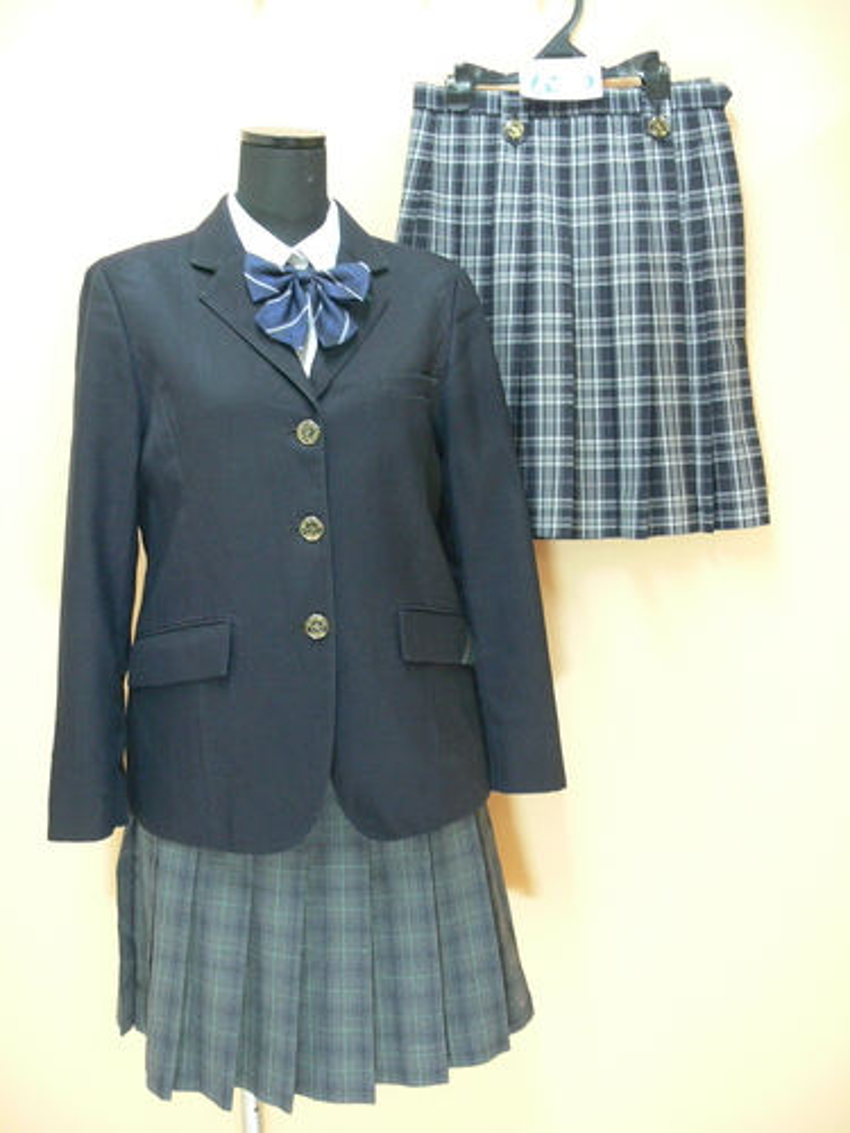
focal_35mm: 35
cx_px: 425
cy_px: 566
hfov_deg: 40.7
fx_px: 1146
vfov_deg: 52.6
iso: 200
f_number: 2.8
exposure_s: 1/13
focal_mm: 7.4
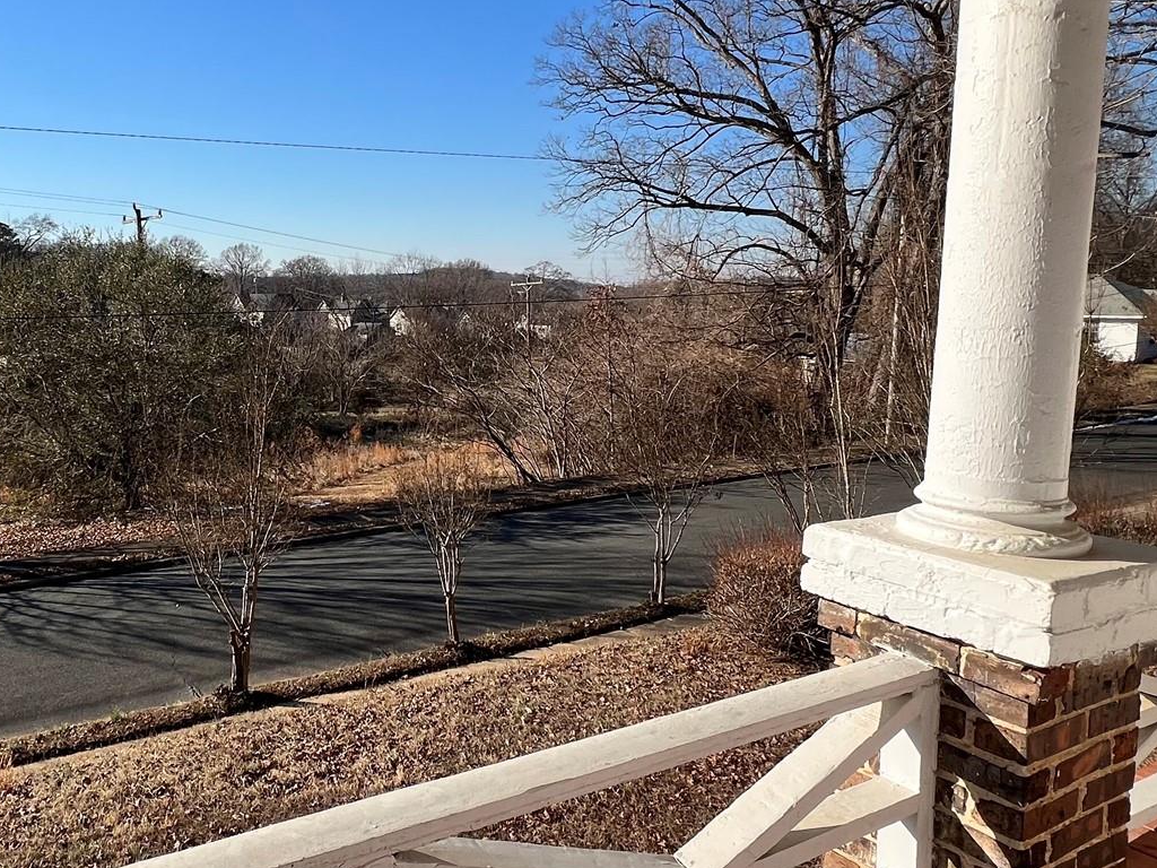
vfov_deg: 53.0
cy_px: 394
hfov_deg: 64.8
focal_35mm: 26
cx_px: 348
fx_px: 869
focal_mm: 1.57
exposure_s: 1/1206
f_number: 1.8
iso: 32
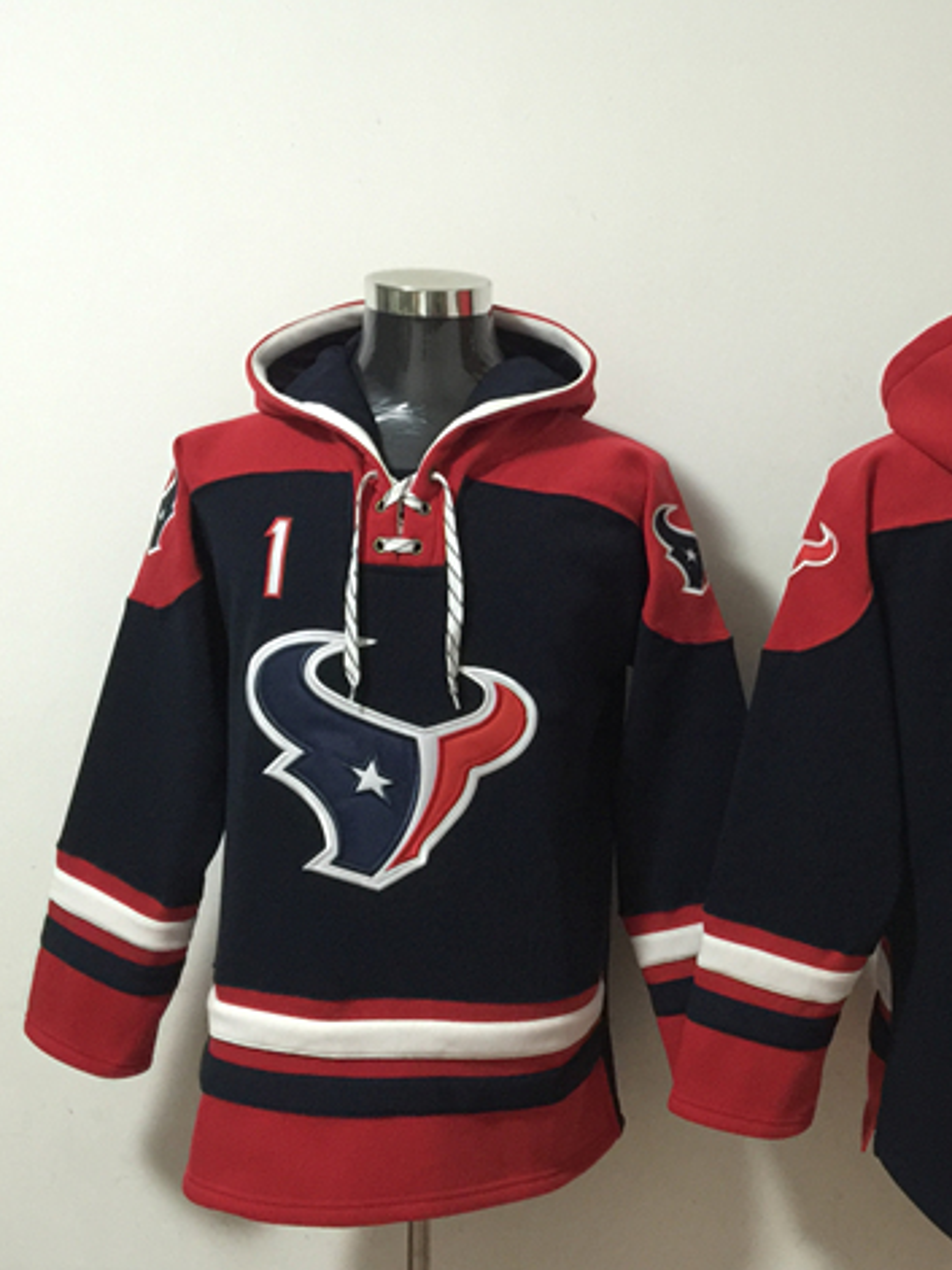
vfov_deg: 46.8
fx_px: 1467
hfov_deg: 34.8
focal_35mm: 40
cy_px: 646
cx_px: 766
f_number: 2.2
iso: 160
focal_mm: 4.15
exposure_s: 1/8
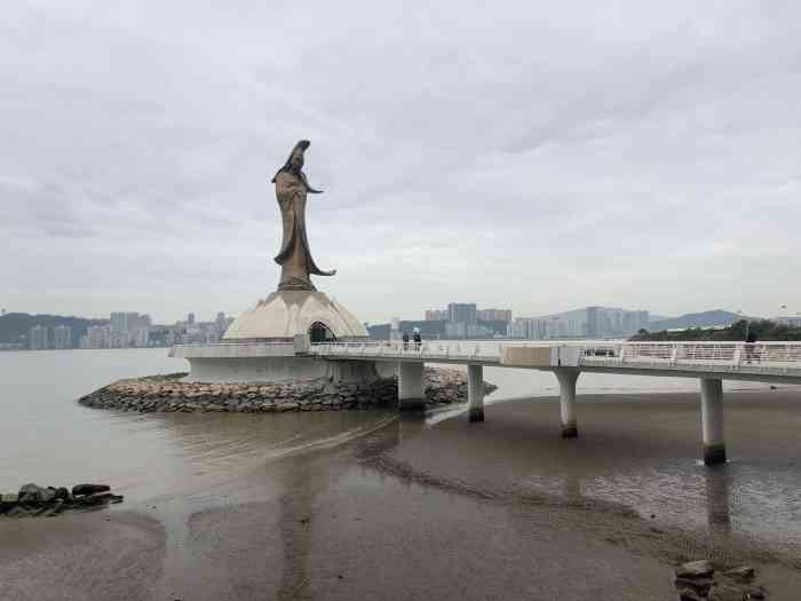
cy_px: 300
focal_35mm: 28
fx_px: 648
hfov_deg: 63.4
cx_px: 400
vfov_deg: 49.7
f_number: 1.8
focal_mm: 4
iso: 20
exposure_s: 1/2000
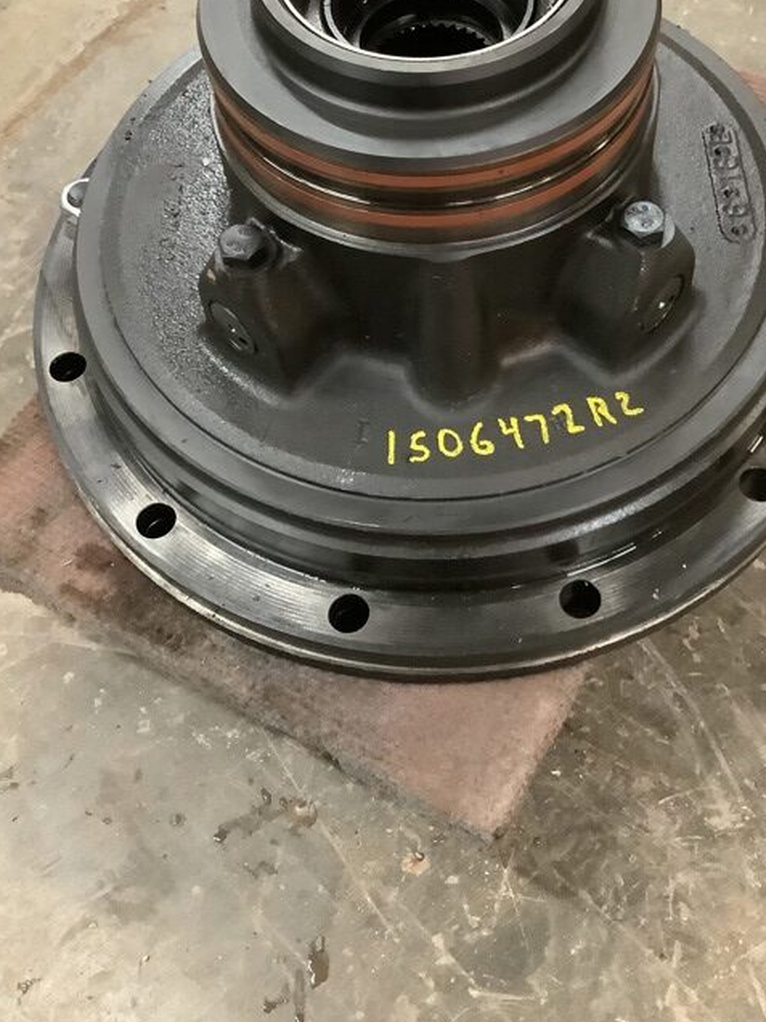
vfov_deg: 47.5
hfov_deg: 36.7
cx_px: 464
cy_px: 387
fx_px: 1151
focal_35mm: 39
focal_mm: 3.3
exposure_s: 1/30
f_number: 2.4
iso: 500
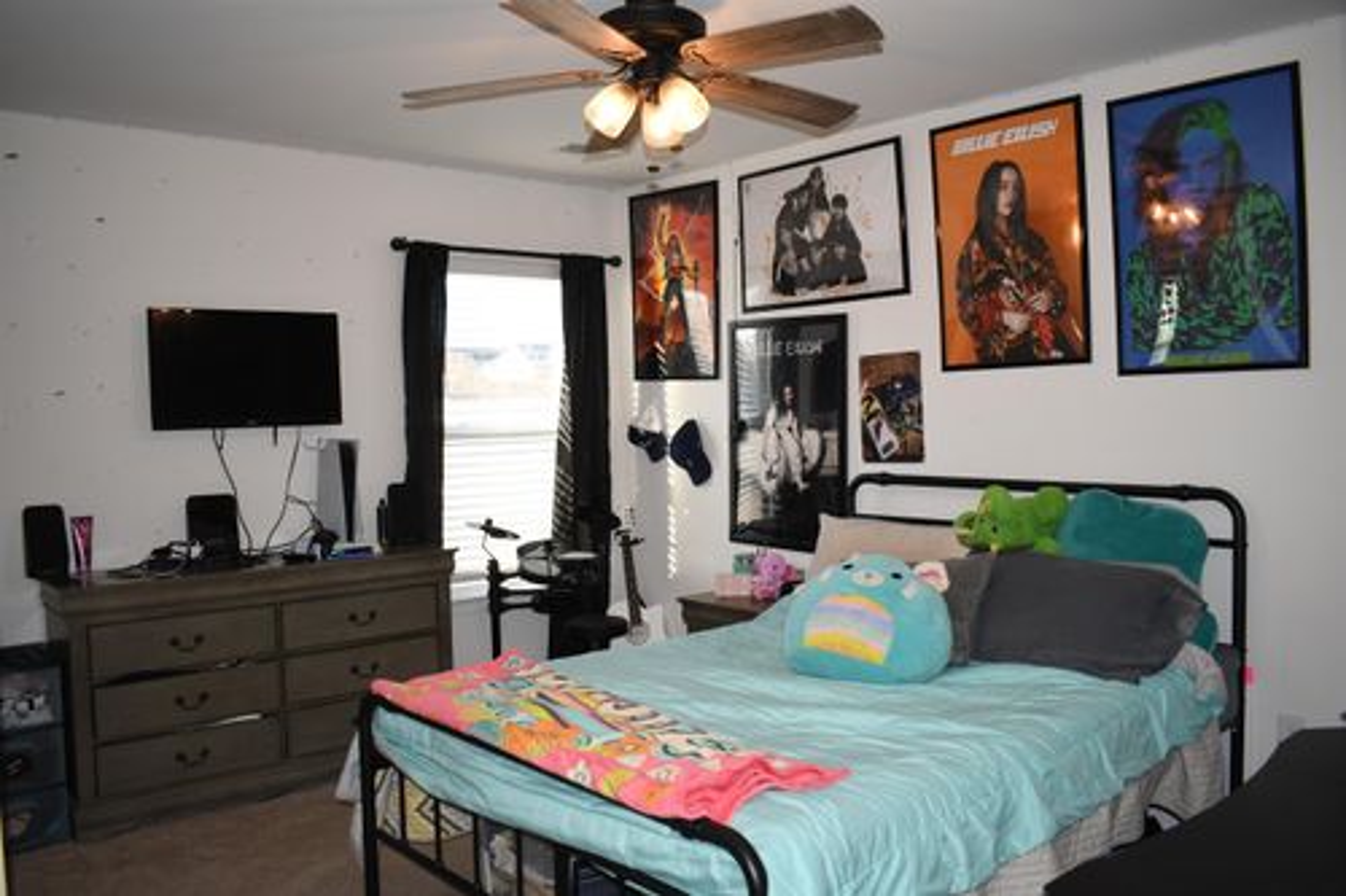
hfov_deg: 61.9
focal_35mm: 30
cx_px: 673
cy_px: 448
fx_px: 1121
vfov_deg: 43.6
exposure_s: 1/60
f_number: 3.5
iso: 100
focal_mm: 20
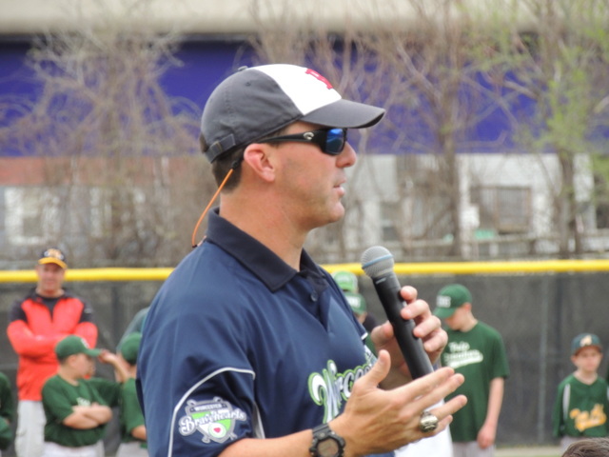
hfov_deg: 4.0
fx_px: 8797
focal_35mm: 500
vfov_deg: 3.0
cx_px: 304
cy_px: 228
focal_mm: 89.1
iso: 400
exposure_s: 1/500
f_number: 4.9
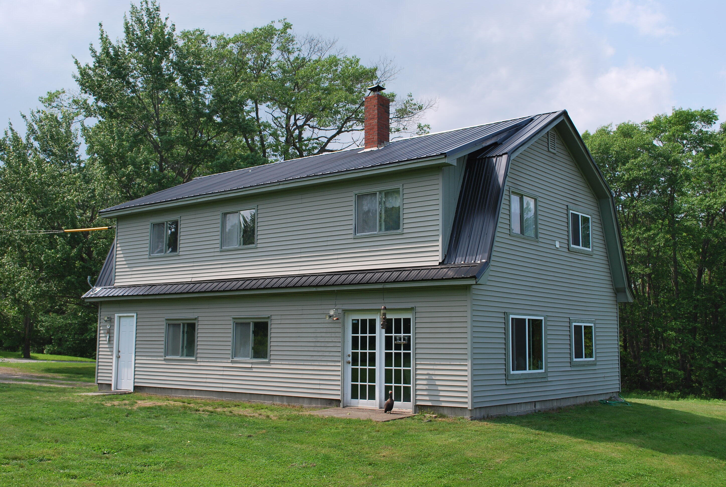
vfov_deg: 34.4
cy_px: 244
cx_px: 363
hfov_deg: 49.5
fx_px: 788
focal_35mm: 39
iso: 100
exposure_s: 1/200
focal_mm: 26
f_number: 7.1
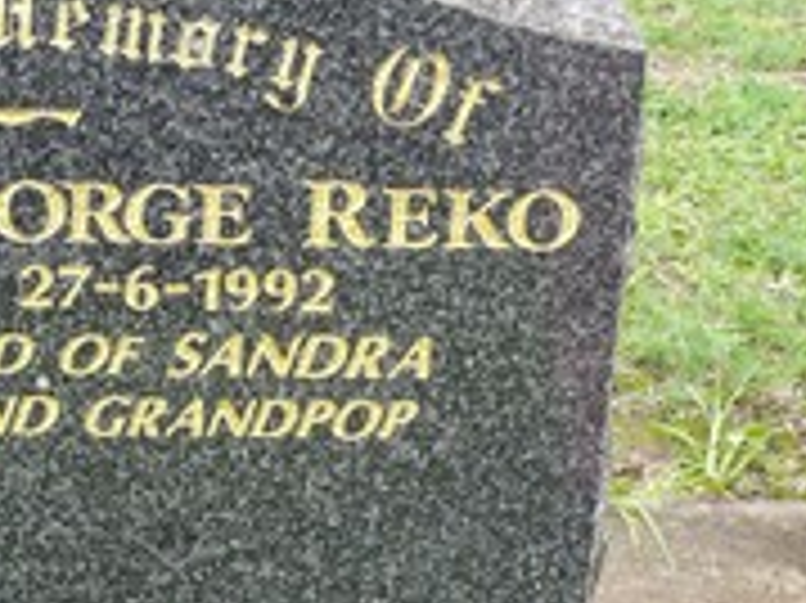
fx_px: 2234
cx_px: -86
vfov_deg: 15.3
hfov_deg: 19.6
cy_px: 500
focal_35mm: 96
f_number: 4
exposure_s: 1/100
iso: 100
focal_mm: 8.7
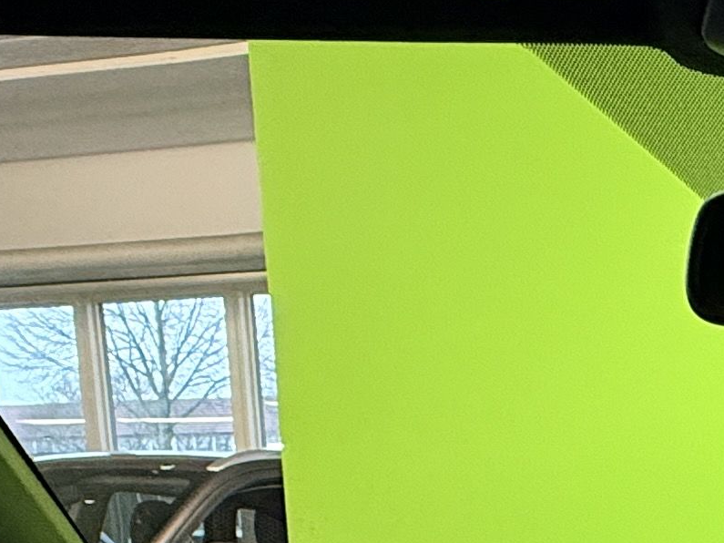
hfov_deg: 23.9
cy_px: 874
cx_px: 952
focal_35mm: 71
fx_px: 1485
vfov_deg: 17.9
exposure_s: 1/100
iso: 250
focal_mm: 2.22
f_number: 2.2
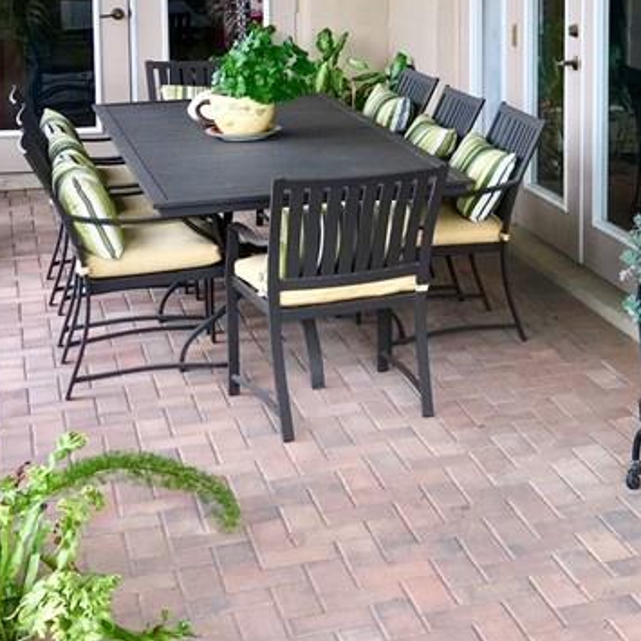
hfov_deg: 22.3
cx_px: 674
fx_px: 1550
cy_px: 128
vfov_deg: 23.0
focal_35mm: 74
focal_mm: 4.15
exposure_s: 1/120
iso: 40
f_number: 2.2
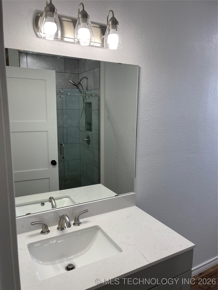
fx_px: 210
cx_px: 109
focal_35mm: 25
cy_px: 145
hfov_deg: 54.9
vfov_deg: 69.4
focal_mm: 5.1
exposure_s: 1/120
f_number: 1.6
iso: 32
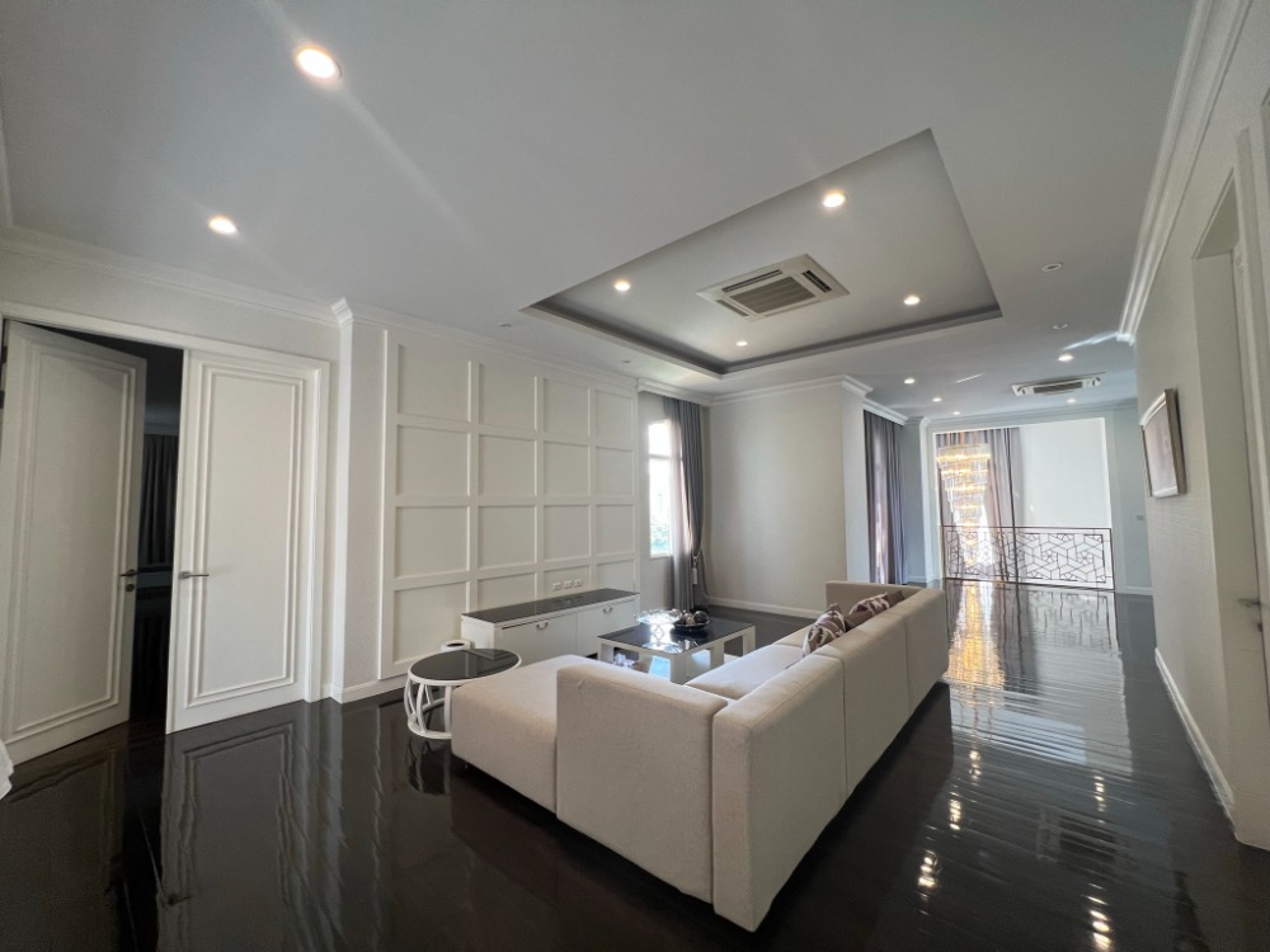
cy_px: 476
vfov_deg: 89.9
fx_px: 477
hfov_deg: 106.2
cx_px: 635
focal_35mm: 13
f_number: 1.8
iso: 125
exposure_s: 1/100
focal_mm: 1.57
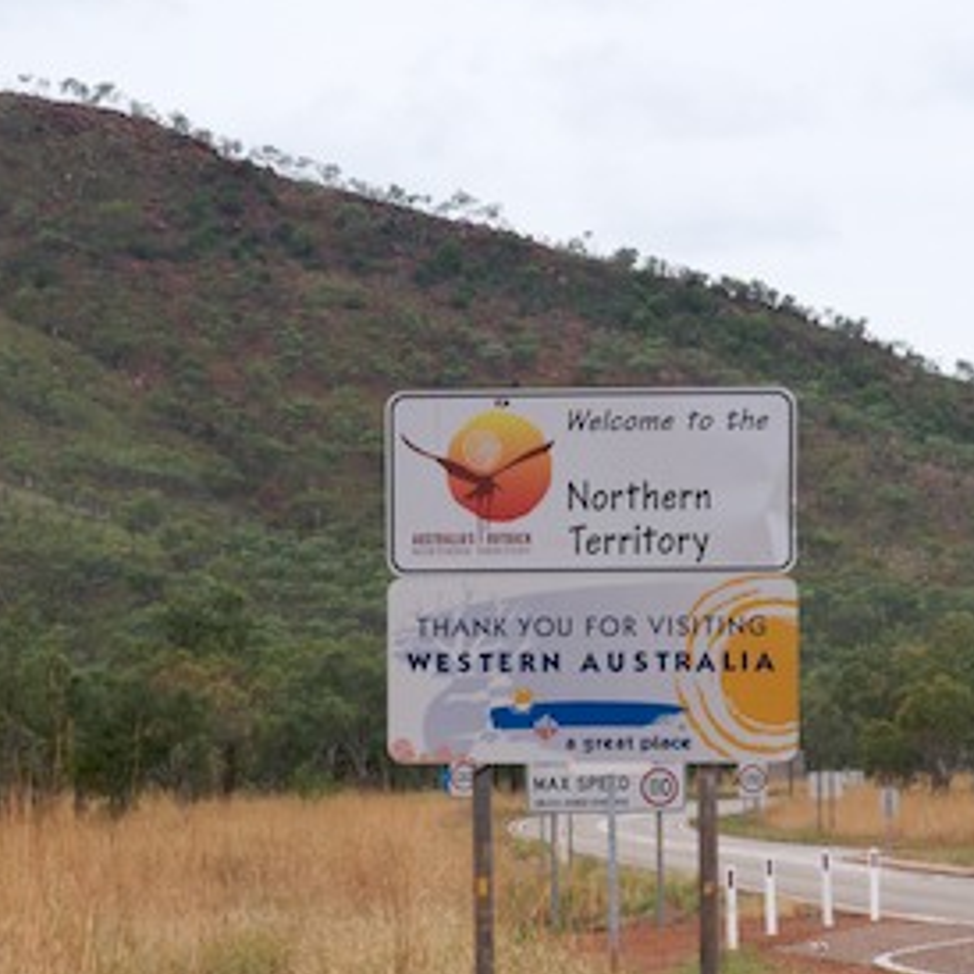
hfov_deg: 7.4
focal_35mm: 237
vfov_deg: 7.4
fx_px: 7542
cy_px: 569
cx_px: 629
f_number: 11
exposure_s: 1/500
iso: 500
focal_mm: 85
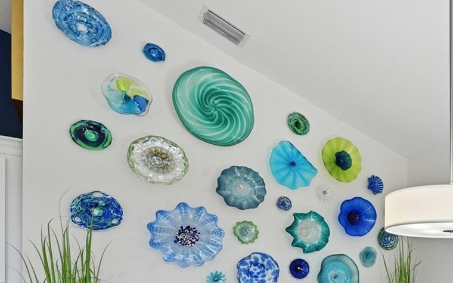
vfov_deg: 38.3
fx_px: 370
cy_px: 266
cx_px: 451
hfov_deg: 51.0
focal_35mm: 30
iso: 400
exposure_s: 1/40
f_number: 8
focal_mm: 14
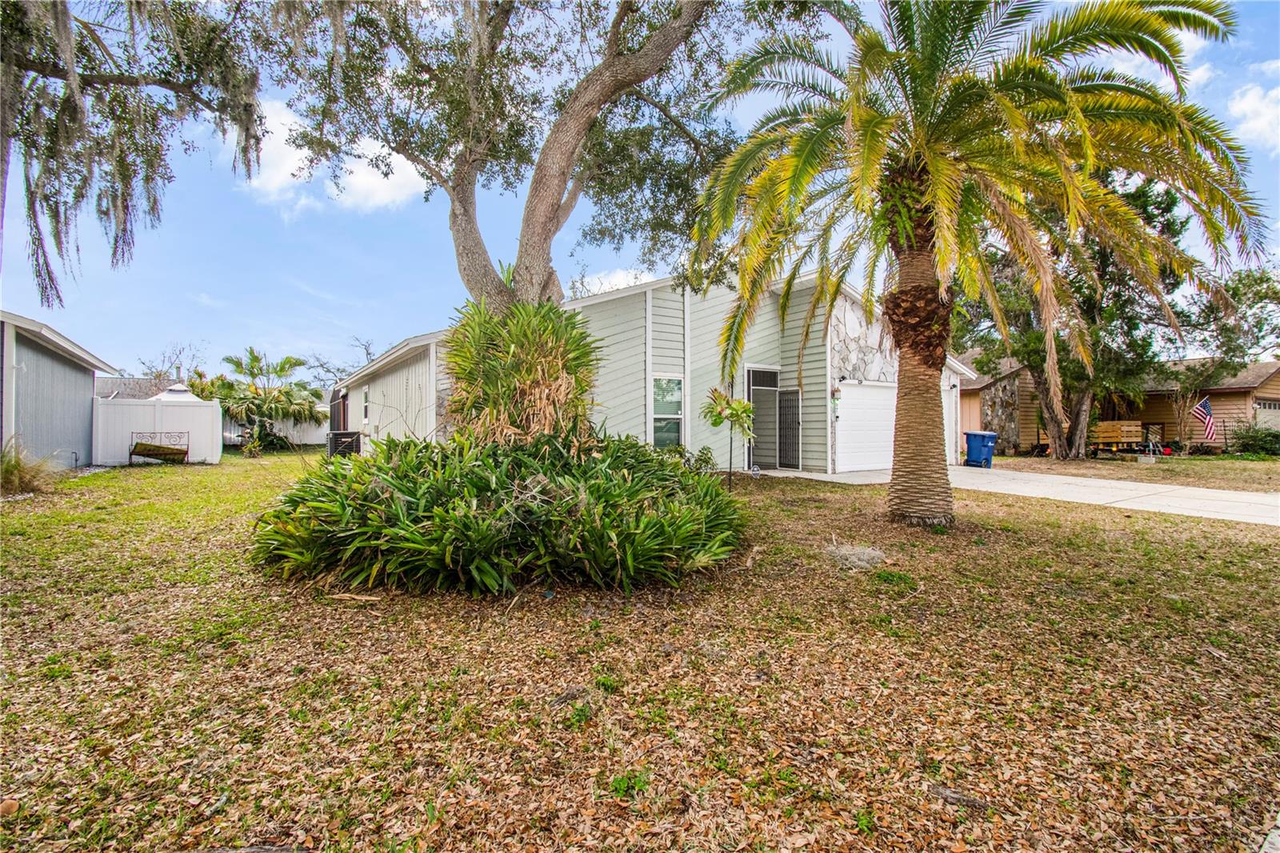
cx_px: 640
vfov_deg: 77.3
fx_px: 533
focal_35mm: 15
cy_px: 426
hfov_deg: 100.4
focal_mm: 10
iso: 400
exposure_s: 1/400
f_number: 11
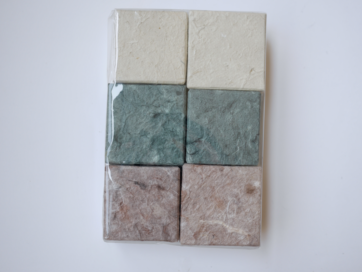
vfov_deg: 36.0
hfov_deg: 46.8
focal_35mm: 40
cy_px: 136
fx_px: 418
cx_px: 181
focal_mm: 20
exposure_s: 1/160
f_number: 2.2
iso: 200
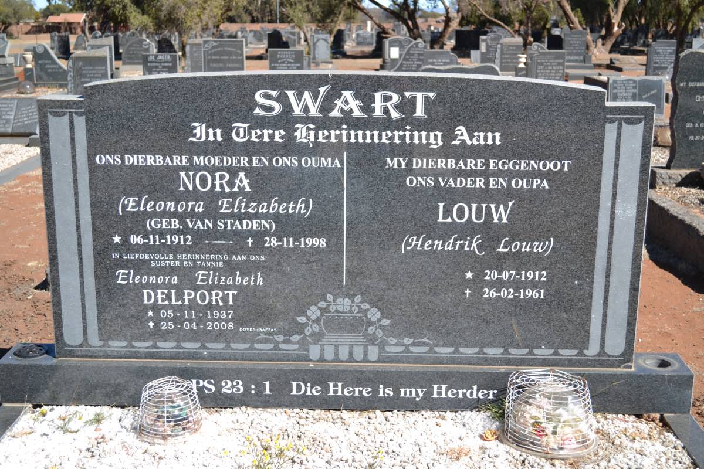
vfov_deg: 29.9
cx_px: 352
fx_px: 880
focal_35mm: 45
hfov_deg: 43.6
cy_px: 234
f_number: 5.6
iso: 110
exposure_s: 1/125
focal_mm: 30
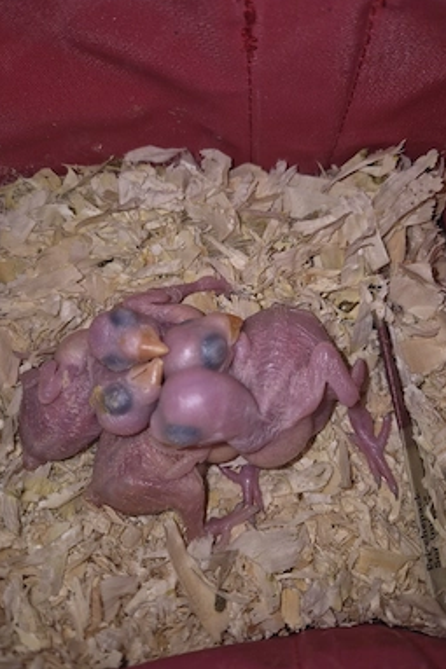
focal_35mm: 25
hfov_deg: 51.2
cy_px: 323
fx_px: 465
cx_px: 212
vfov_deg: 71.5
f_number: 1.8
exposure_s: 1/312
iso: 25
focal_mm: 5.4
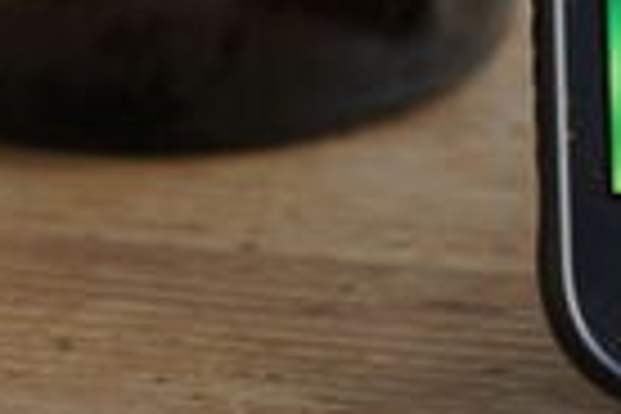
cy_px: -346
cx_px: 988
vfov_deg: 3.6
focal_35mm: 382
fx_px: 6589
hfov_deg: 5.3
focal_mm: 55
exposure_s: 1/50
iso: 125
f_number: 4
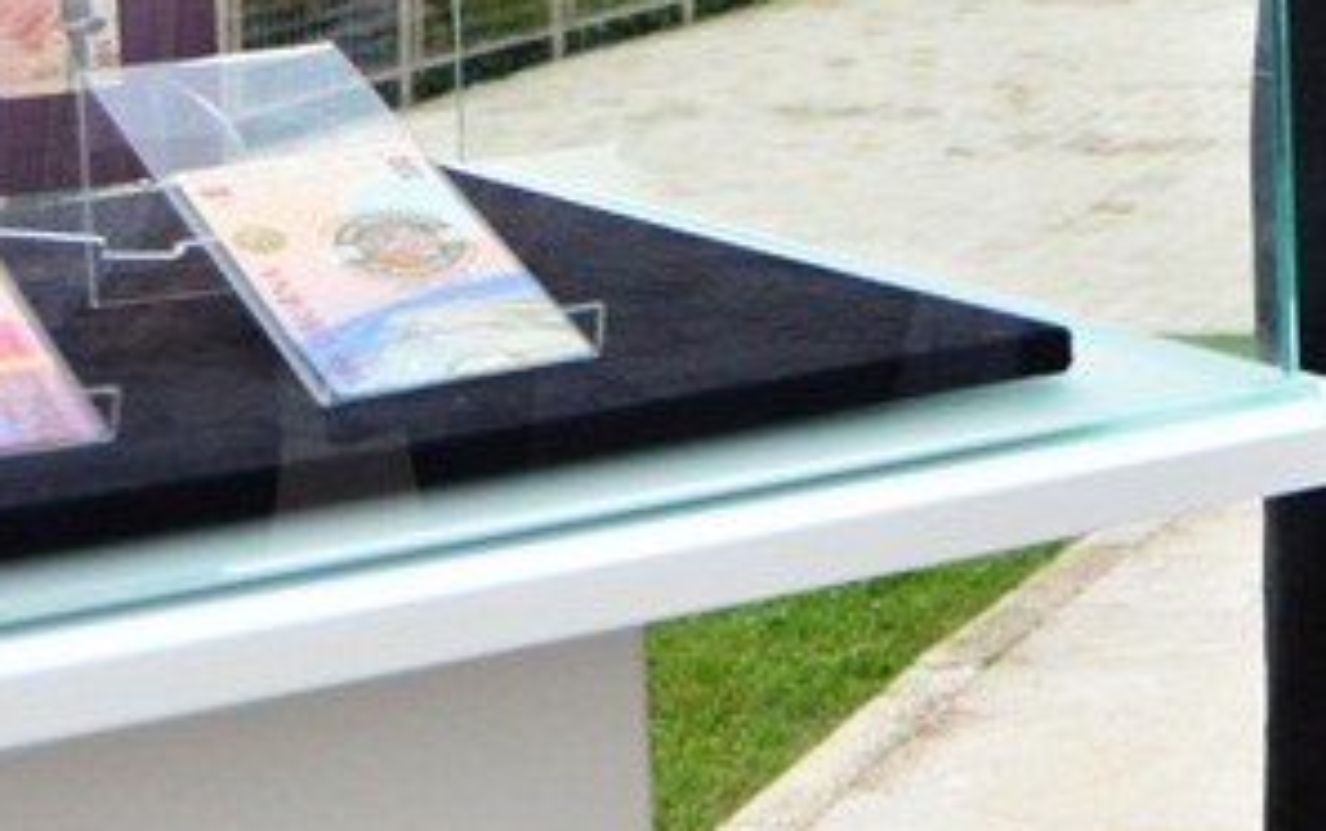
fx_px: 3688
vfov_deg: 12.5
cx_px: 1165
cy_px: -232
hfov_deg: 20.0
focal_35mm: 102
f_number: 5.6
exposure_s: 1/320
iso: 2000
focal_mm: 29
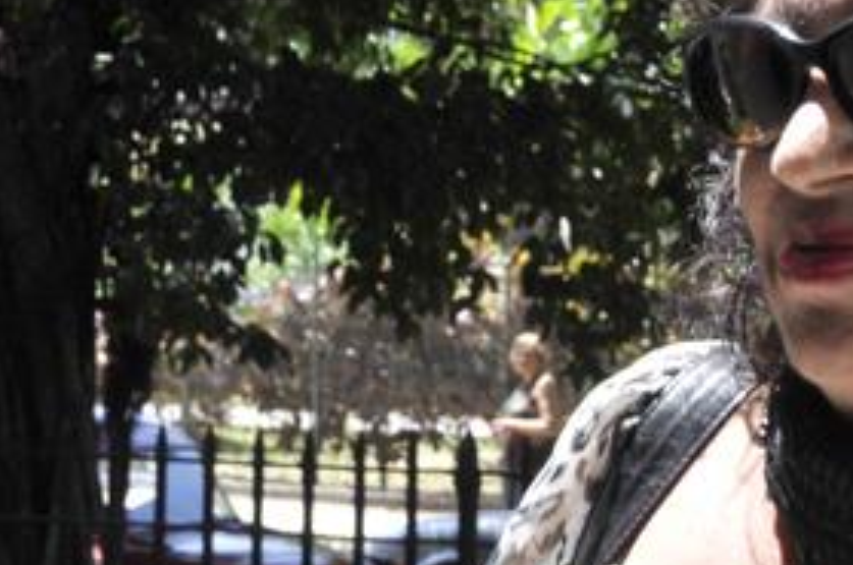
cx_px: 670
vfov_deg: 12.0
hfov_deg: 18.0
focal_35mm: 113
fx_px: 2675
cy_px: 142
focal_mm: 35
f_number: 9.5
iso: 640
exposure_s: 1/350
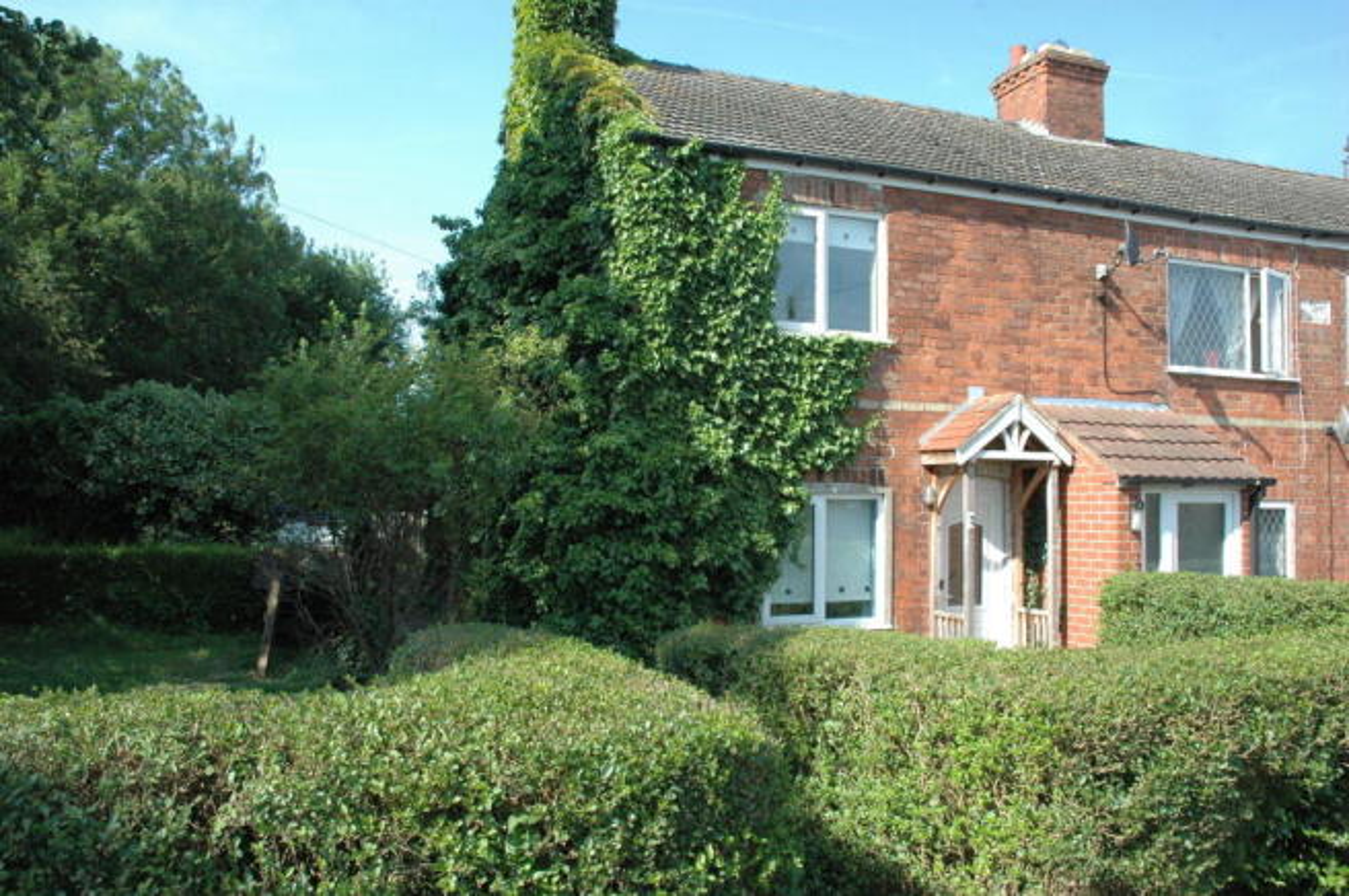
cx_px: 674
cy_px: 448
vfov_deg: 47.8
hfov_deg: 67.4
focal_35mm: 27
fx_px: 1011
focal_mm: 18
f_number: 10
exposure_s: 1/400
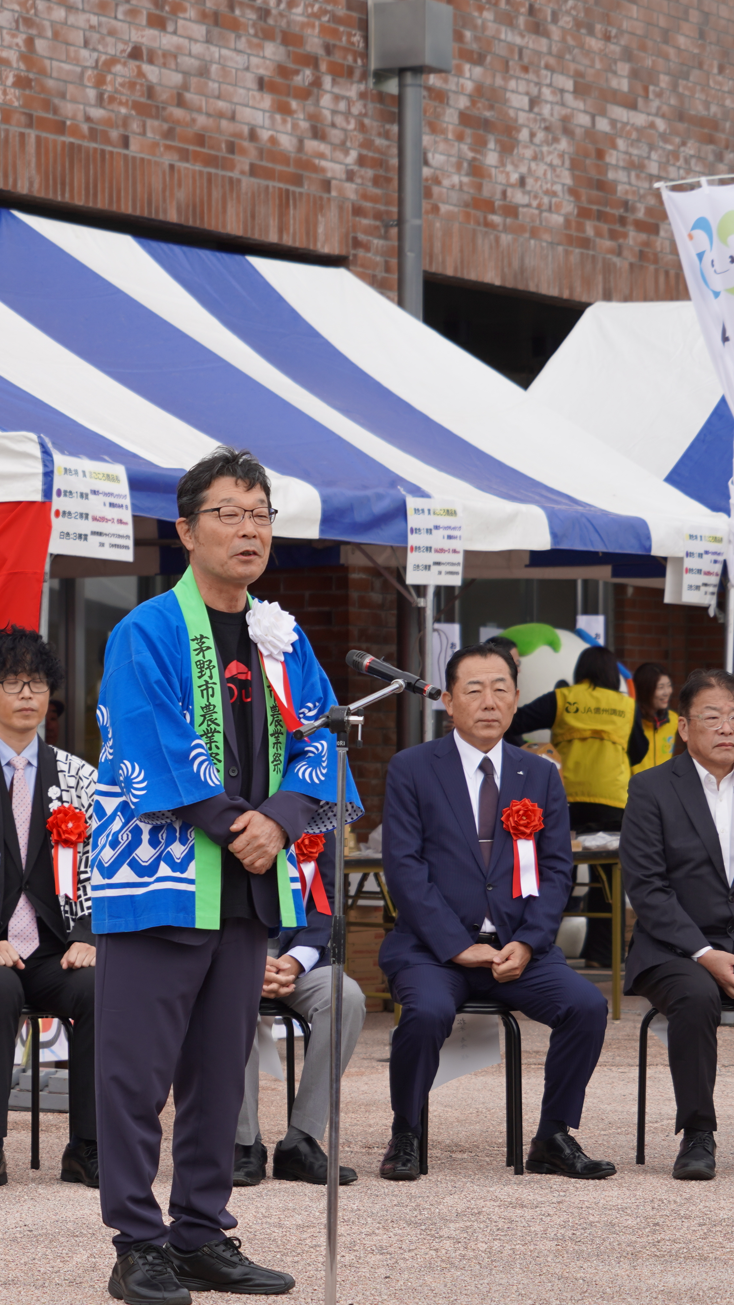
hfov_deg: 8.6
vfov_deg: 15.3
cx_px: -22
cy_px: 653
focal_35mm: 140
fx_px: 4844
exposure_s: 1/160
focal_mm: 89
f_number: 5.6
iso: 125
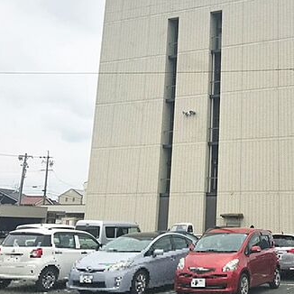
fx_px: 452
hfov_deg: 34.6
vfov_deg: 35.8
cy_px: 107
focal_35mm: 47
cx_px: 249
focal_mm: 3.99
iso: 20
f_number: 1.8
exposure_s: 1/5051
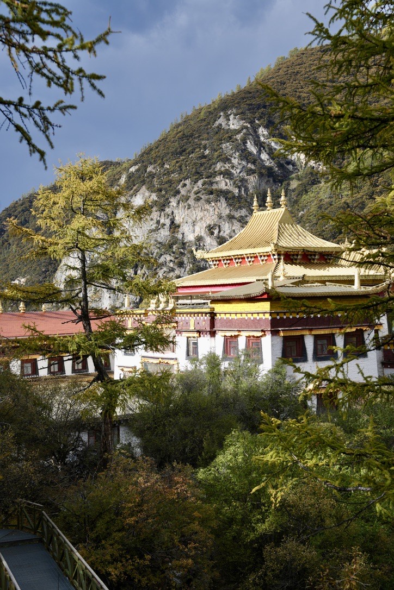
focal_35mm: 56
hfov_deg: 24.2
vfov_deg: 35.6
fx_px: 919
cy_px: 295
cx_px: 197
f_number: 5
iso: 80
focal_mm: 56
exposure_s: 1/320
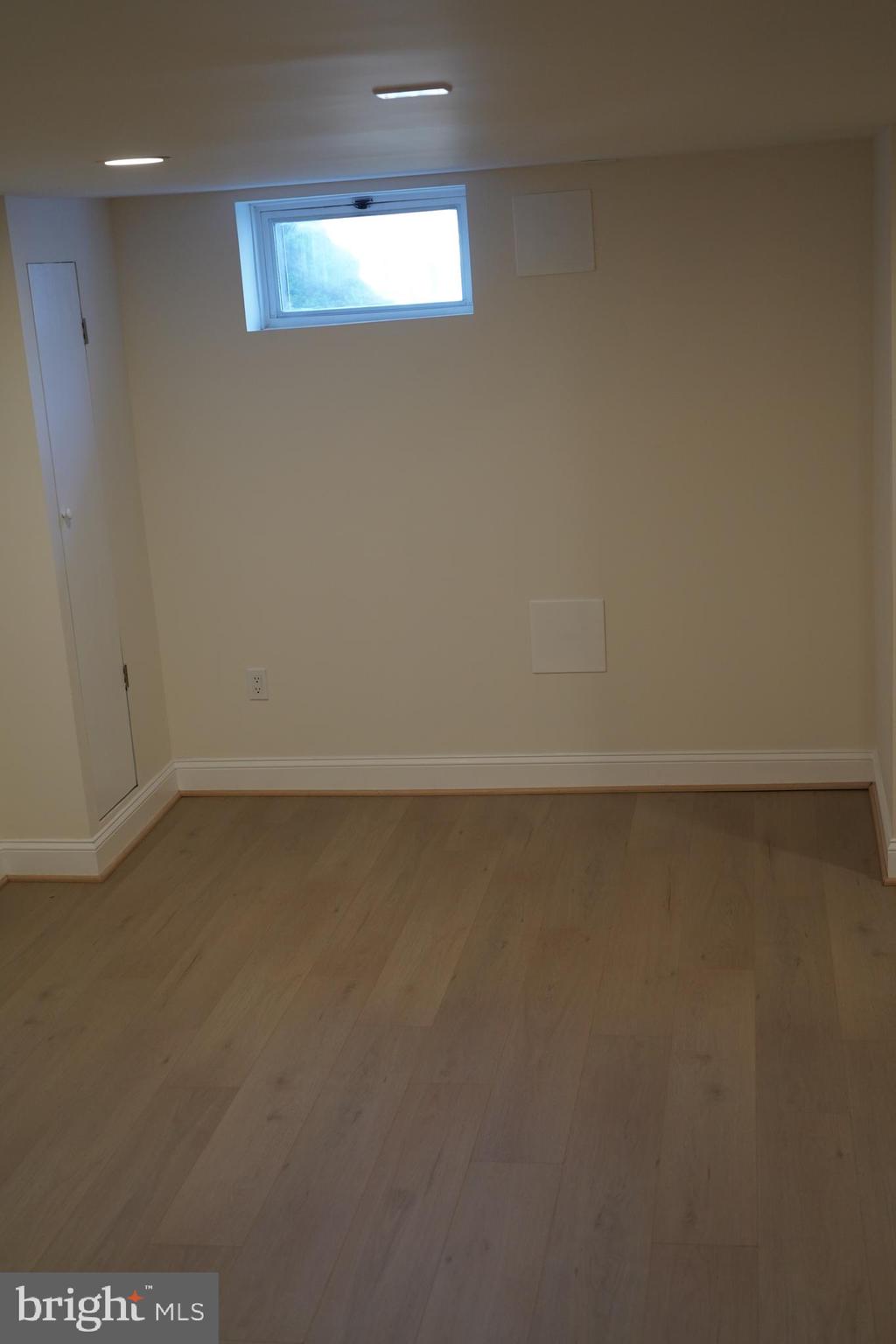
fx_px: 1531
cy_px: 672
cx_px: 448
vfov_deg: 47.4
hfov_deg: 32.6
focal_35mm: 41
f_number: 4.5
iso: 1250
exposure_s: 1/160
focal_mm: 41
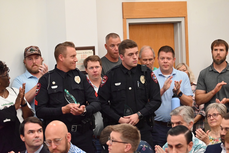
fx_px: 1082
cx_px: 114
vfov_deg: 8.1
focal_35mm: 170
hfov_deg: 12.1
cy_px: 76
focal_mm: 170
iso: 12800
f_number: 7.6
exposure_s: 1/125
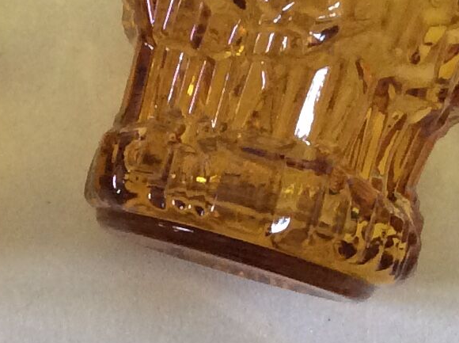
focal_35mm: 143
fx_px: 1893
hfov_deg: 13.2
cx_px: -200
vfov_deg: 10.3
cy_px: 328
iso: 125
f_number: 2.4
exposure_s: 1/25
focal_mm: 3.3
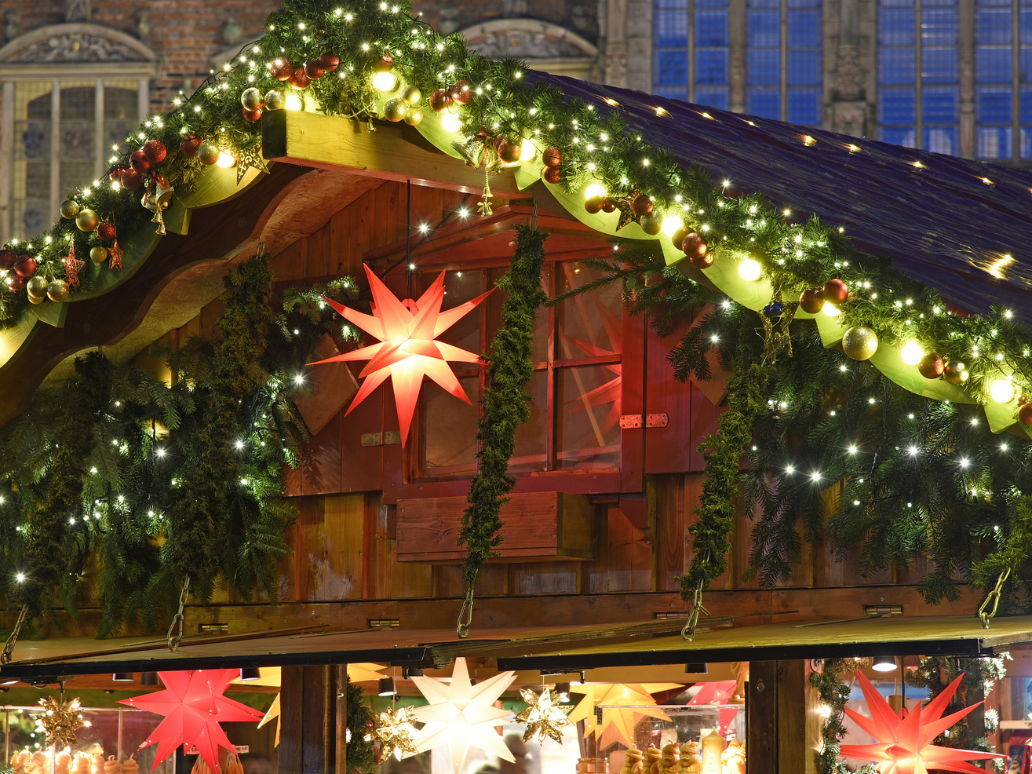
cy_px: 376
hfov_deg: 13.9
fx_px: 4233
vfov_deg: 10.4
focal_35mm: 142
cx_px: 437
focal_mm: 120
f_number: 9
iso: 100
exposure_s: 2.5
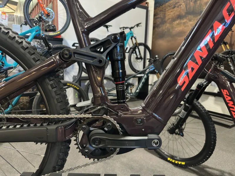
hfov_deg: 71.6
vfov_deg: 56.8
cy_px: 88
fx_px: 163
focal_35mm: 24
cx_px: 118
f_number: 1.78
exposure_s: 1/33
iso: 500
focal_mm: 6.86
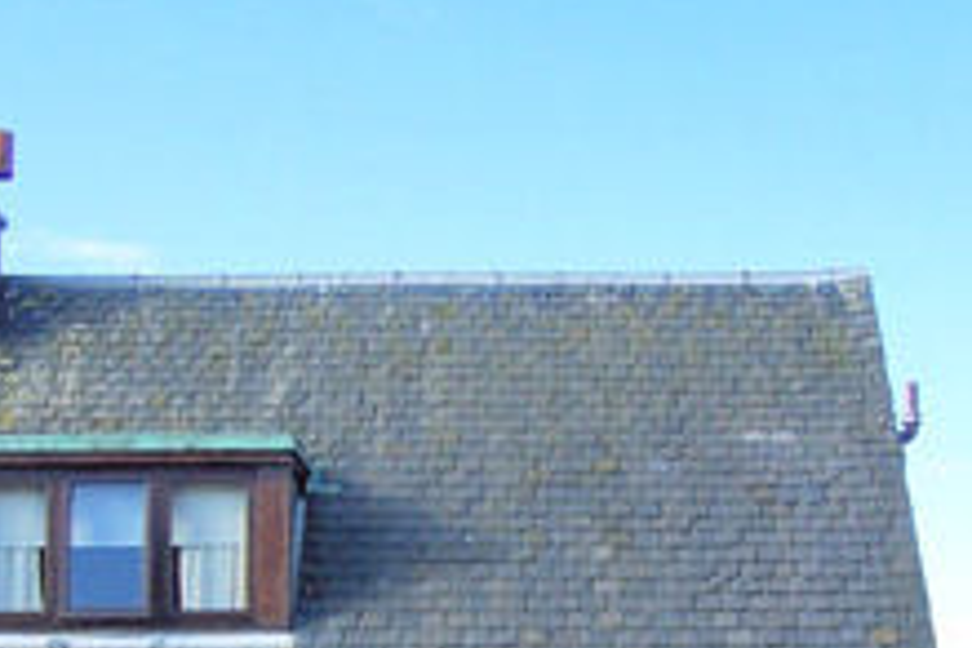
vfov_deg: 11.2
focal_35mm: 121
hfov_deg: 16.9
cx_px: 599
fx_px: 3267
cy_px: 628
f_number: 3
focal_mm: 8.5
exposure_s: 1/500
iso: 80
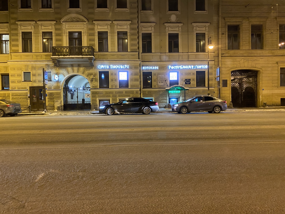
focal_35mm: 26
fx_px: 214
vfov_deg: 53.1
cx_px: 142
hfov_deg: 67.3
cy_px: 107
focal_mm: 4.25
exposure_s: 1/25
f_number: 1.8
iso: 500
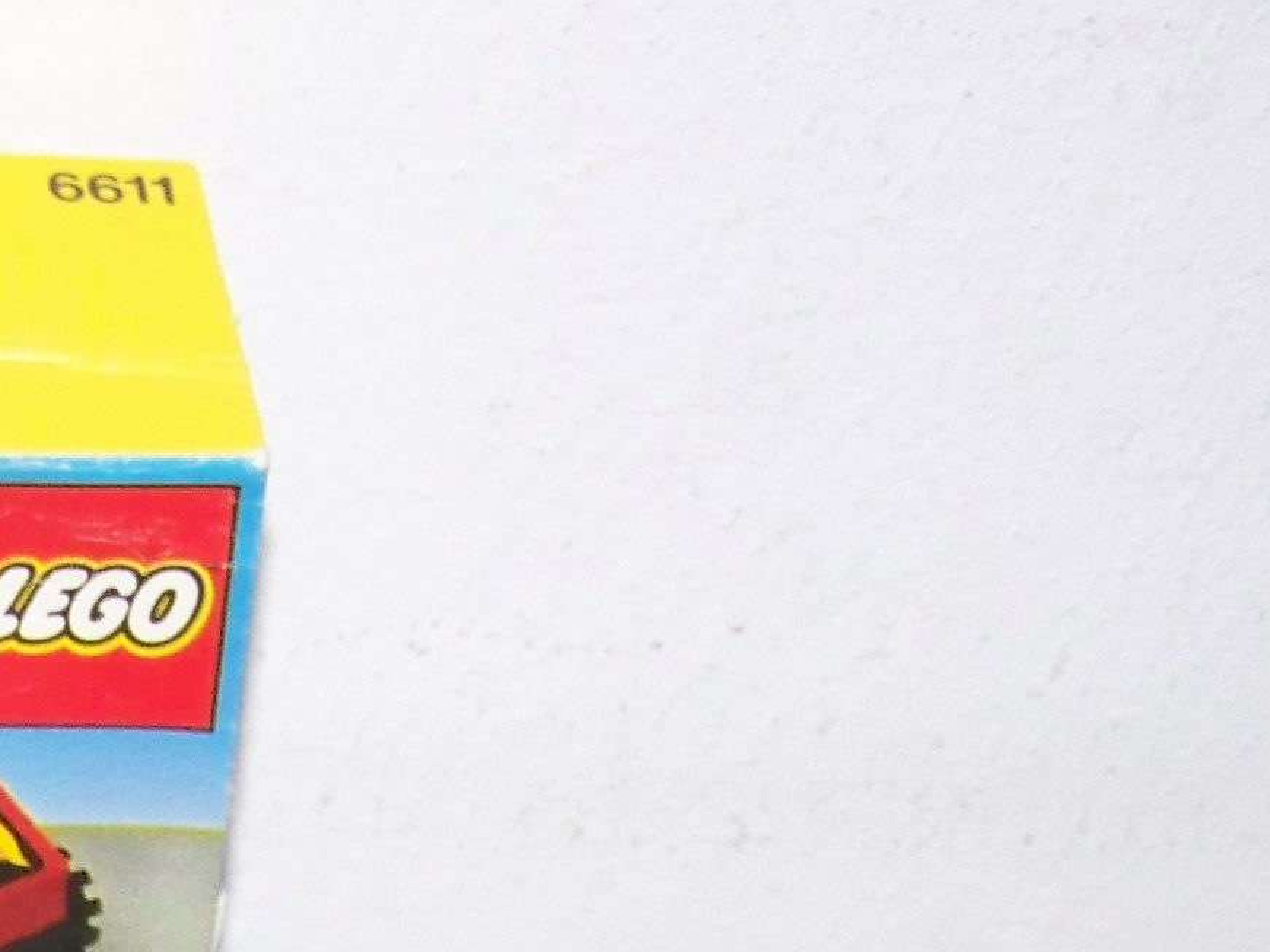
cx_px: -420
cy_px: 1560
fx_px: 4916
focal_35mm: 134
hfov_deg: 14.1
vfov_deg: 10.6
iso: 200
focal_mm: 6.3
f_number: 2.8
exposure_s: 1/30
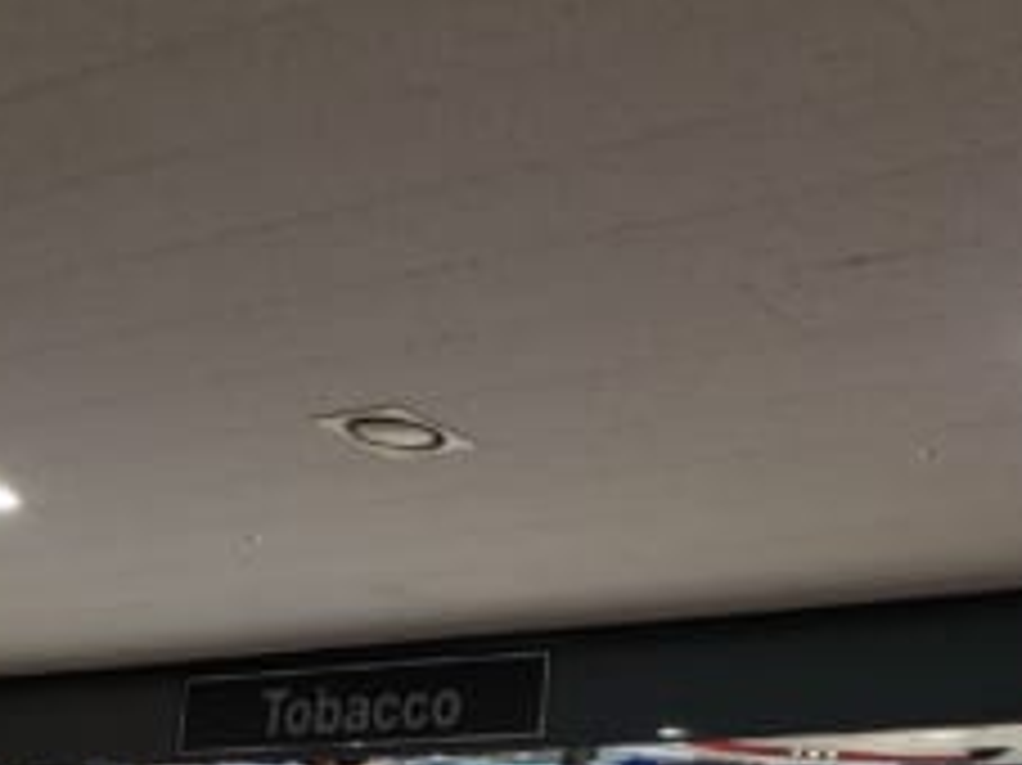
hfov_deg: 24.4
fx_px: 2302
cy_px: 1035
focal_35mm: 78
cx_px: 891
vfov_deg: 17.5
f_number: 2.4
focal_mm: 4.3
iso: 100
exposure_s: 1/120
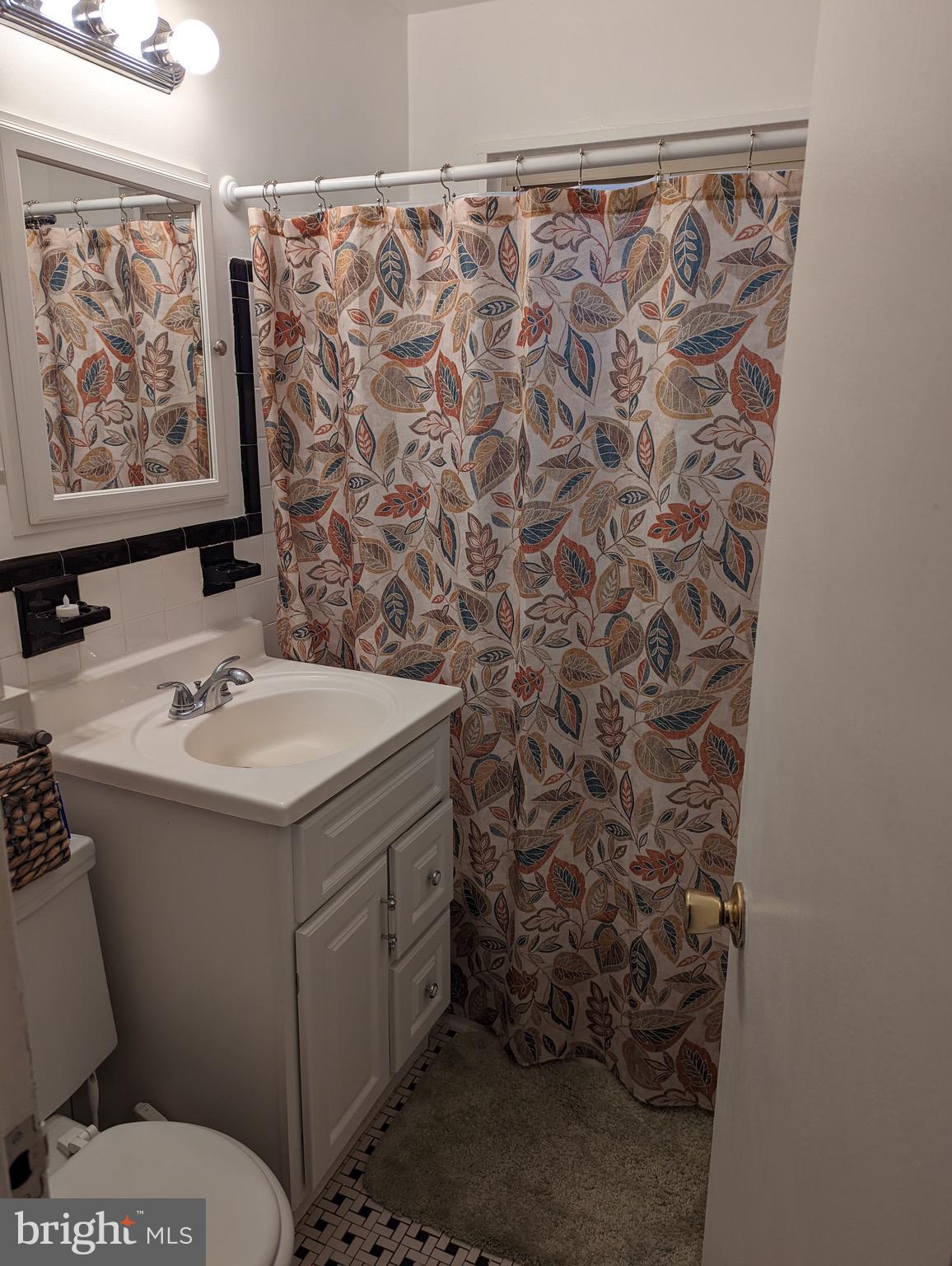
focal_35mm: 24
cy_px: 633
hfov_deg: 56.9
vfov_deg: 71.5
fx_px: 878
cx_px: 476
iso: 37
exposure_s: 1/30
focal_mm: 6.81
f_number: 1.85
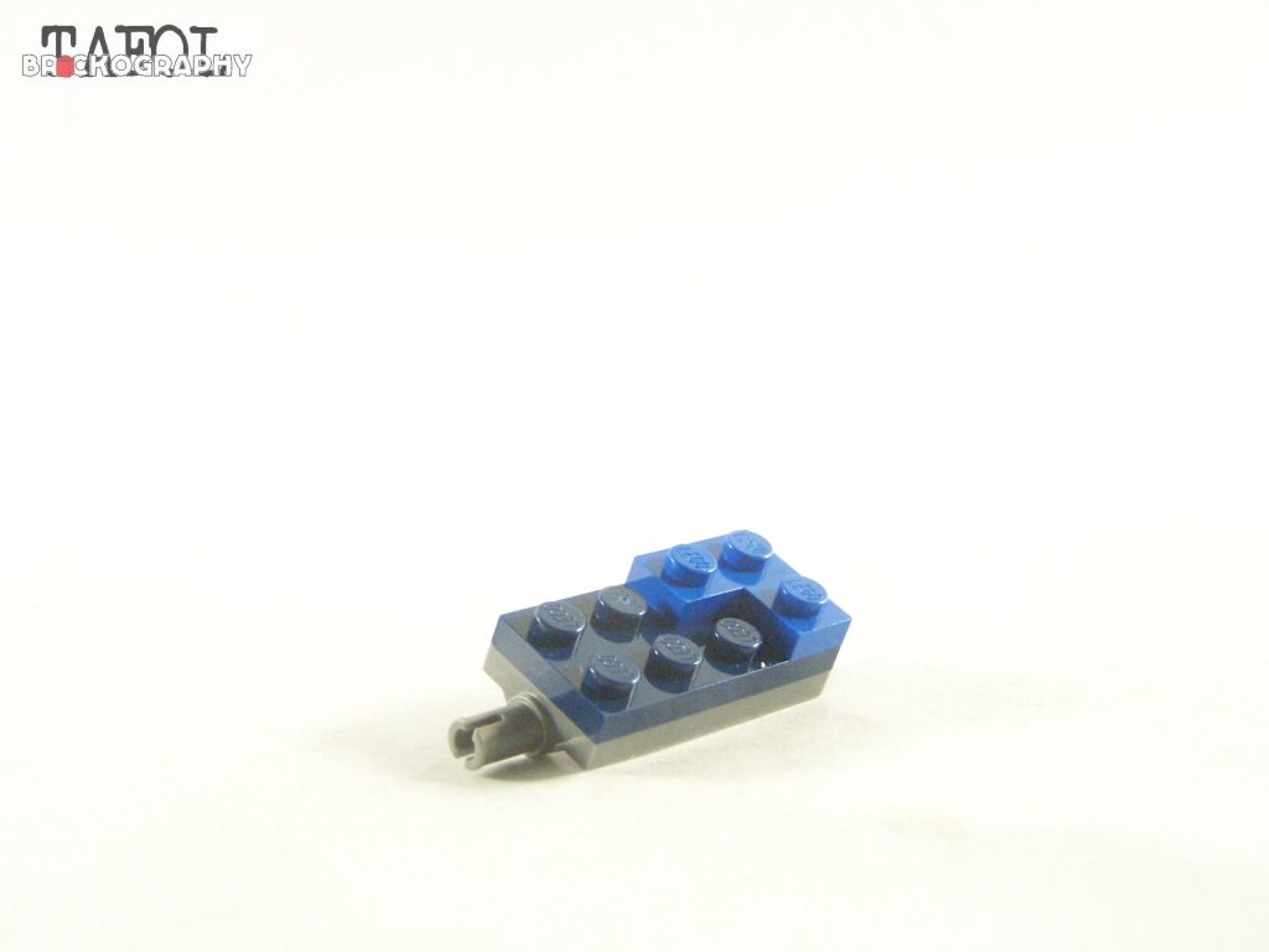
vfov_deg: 24.8
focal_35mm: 59
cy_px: 476
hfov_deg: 32.7
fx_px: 2163
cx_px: 634
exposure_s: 1/60
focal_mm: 9.8
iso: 400
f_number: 3.1
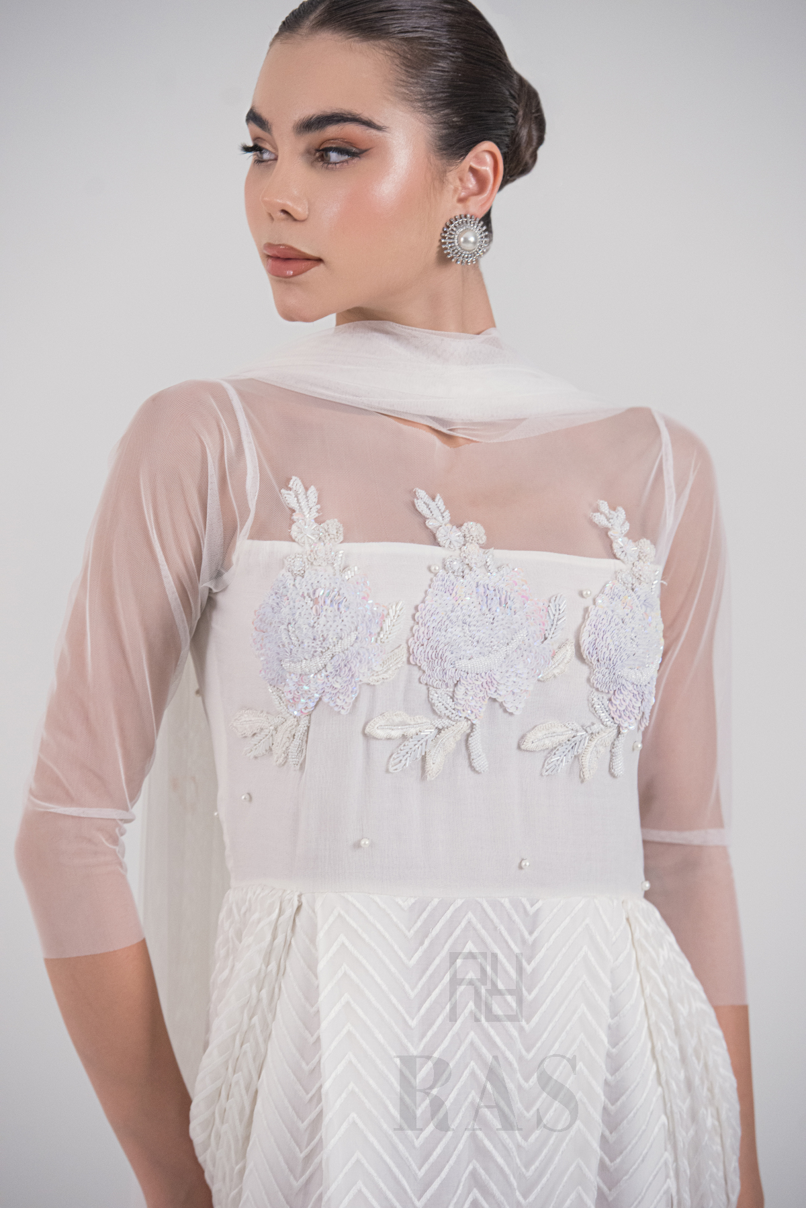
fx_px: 4865
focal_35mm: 145
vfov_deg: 14.1
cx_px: 403
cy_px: 604
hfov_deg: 9.5
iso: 800
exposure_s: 1/160
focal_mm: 145
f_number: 3.5
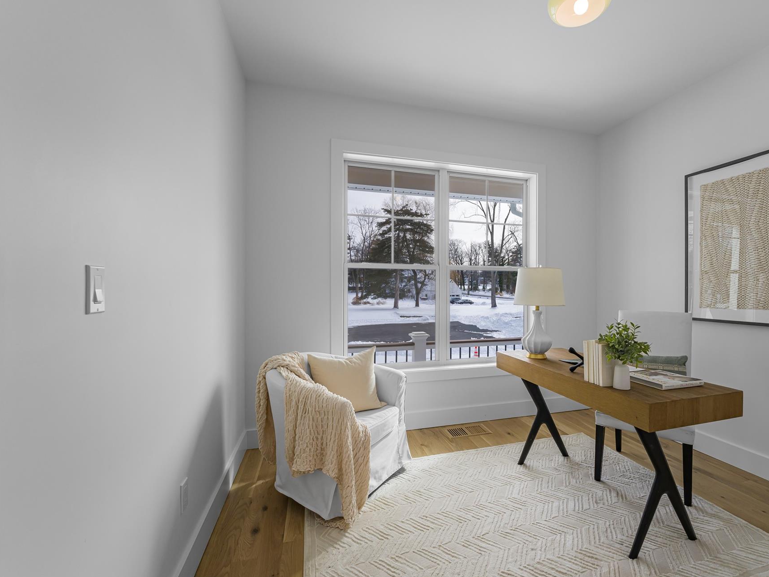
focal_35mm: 16
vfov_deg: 78.1
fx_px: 355
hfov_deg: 93.9
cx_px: 437
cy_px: 287
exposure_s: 1/100
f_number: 9
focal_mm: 14
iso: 250
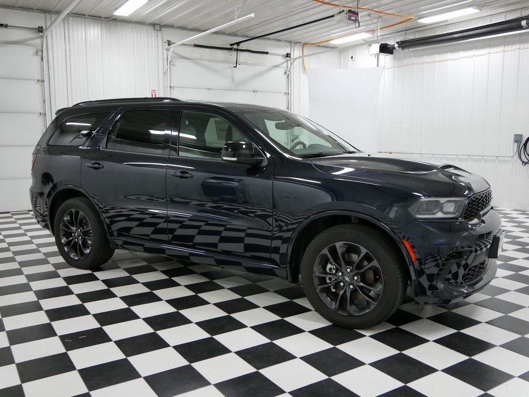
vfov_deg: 41.8
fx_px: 520
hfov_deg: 54.0
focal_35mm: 34
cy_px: 198
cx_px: 264
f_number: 3.8
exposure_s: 1/60
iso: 640
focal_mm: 17
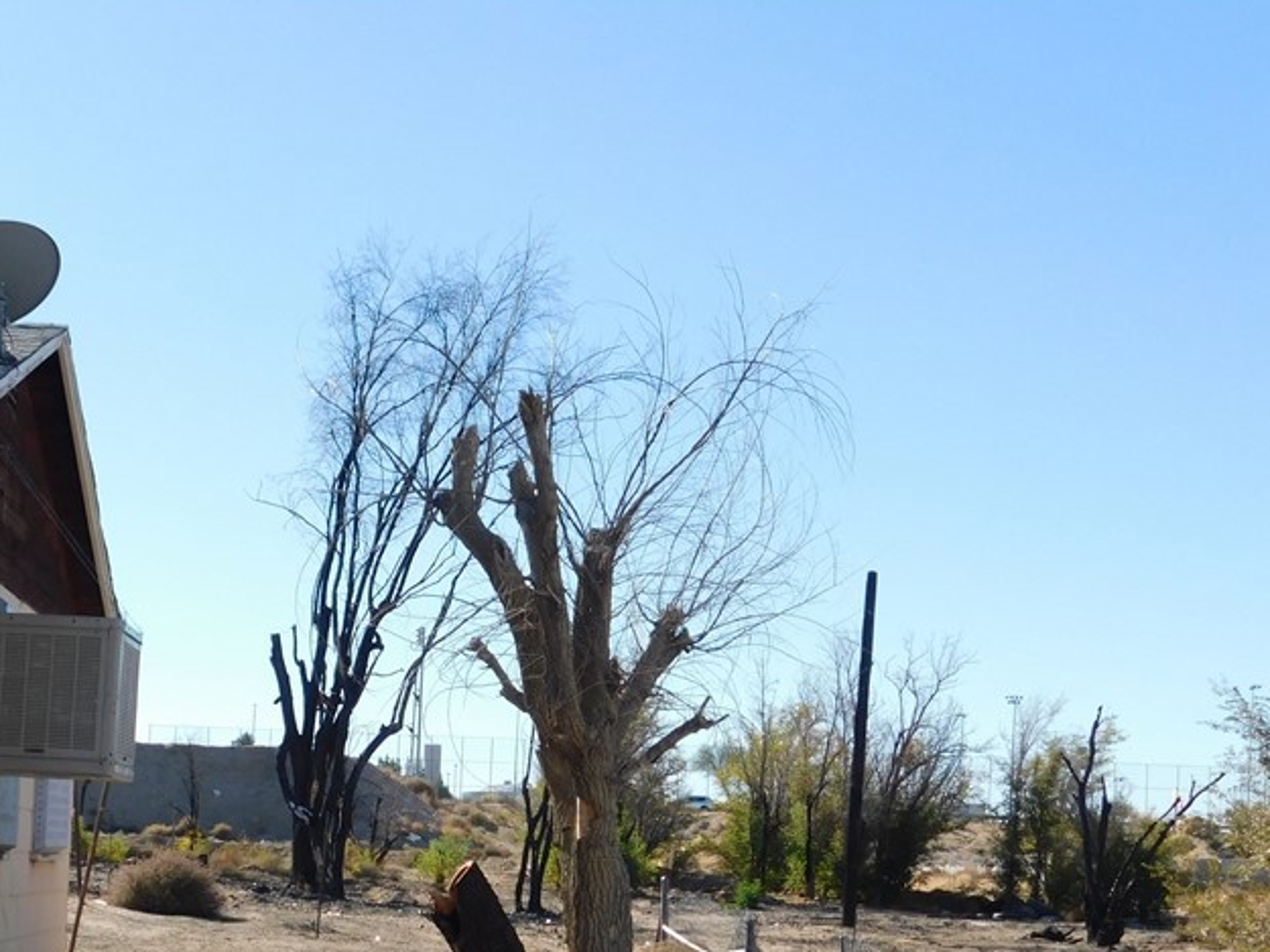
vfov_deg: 24.5
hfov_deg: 32.2
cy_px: 751
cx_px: 360
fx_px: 2165
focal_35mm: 59
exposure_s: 1/800
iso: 125
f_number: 3.5
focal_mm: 6.3
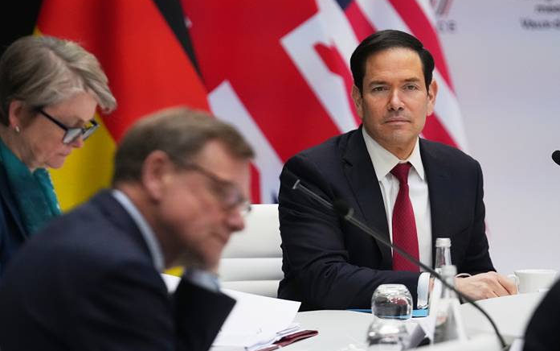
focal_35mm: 299
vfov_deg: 4.4
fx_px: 4564
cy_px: 170
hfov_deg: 7.0
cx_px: 280
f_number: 3.5
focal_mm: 195
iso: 3200
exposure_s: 1/6400
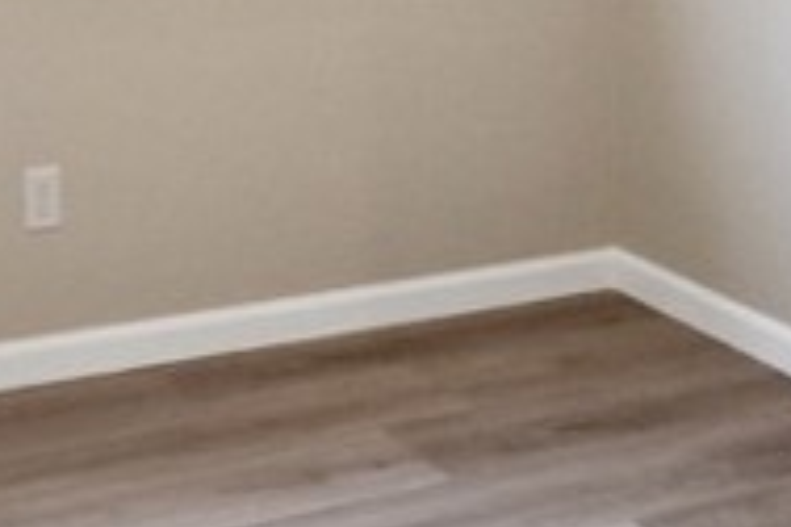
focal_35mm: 76
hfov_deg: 26.0
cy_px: -295
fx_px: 1670
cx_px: 109
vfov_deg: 16.2
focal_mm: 14
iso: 2500
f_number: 2.8
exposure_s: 1/160
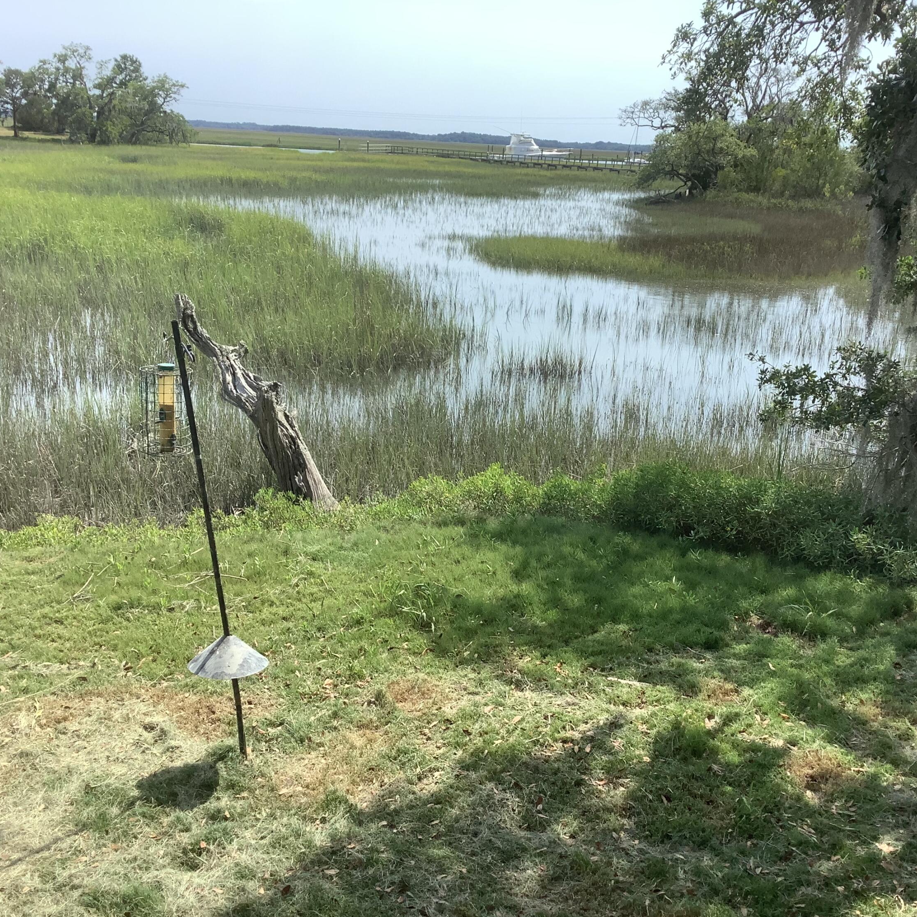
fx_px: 1109
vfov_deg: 44.9
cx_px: 479
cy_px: 463
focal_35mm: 37
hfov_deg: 44.9
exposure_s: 1/806
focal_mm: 3.3
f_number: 2.4
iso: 25
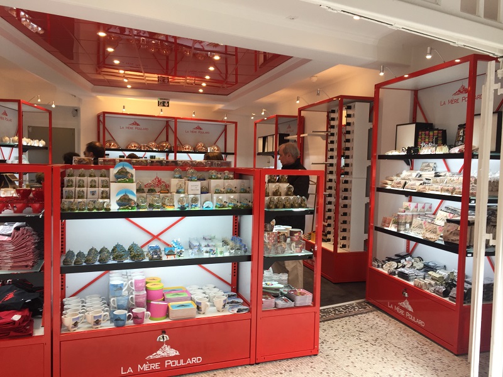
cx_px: 252
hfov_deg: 61.7
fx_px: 421
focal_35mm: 29
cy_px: 188
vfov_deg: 48.2
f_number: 2.2
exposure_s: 1/50
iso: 32
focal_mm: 4.15
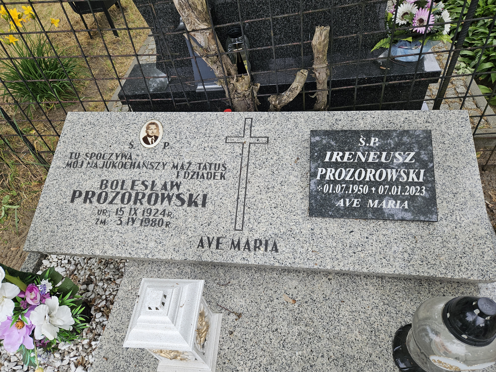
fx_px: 330
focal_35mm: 23
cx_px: 248
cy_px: 186
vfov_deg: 58.9
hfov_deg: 73.9
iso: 50
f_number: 1.8
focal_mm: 5.4
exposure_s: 1/180
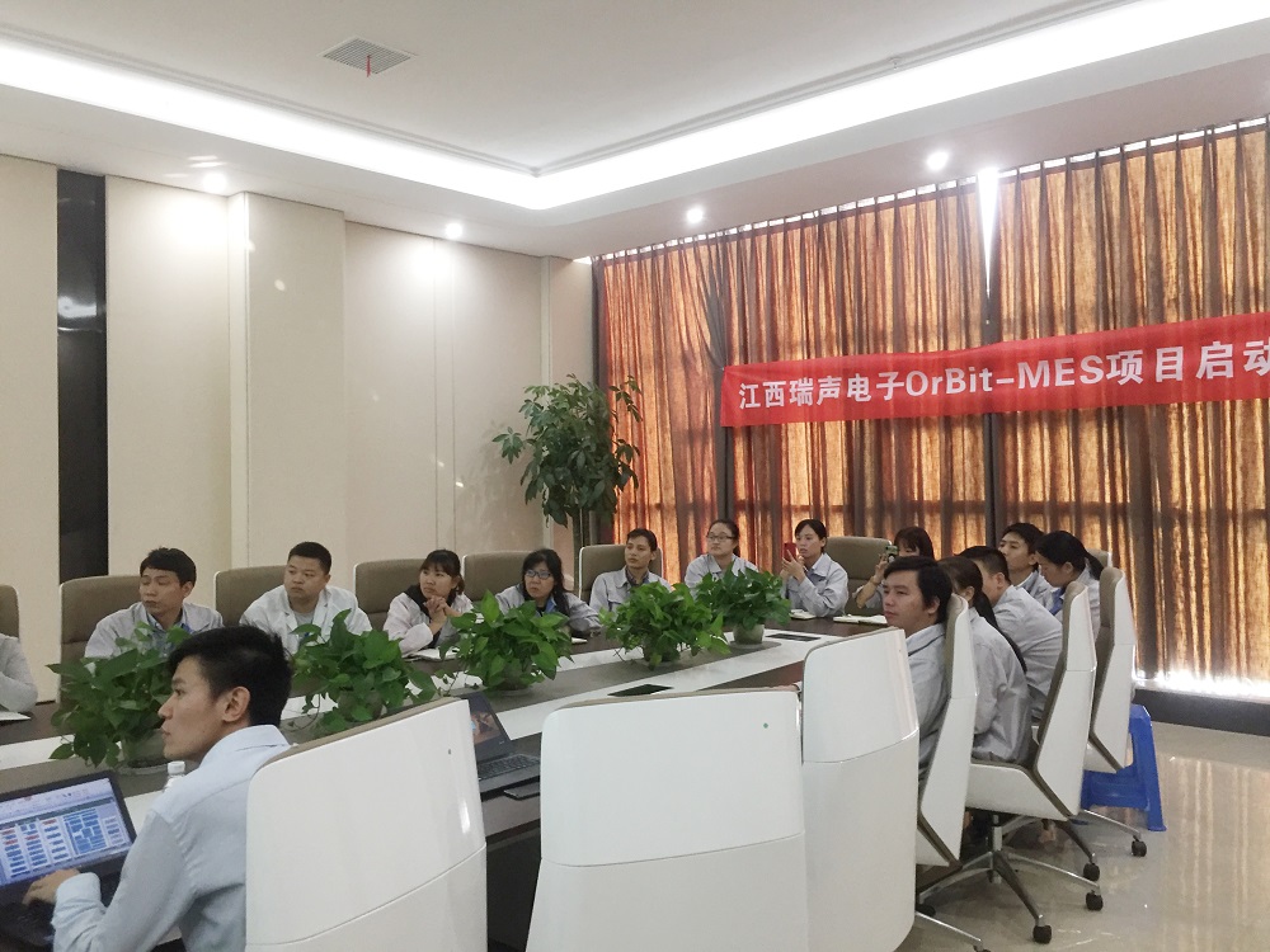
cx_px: 635
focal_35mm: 29
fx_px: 1064
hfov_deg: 61.7
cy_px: 476
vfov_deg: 48.2
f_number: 2.2
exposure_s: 1/33
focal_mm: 4.15
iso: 160
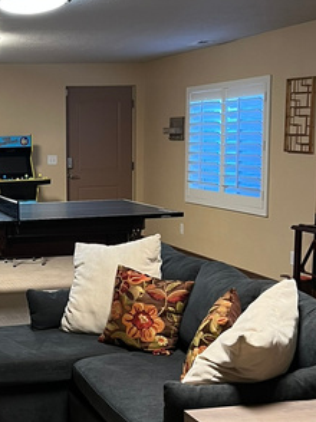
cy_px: 257
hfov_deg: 21.2
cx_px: 36
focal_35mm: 68
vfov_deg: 28.5
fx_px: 829
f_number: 1.5
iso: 160
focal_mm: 5.7
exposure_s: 1/60
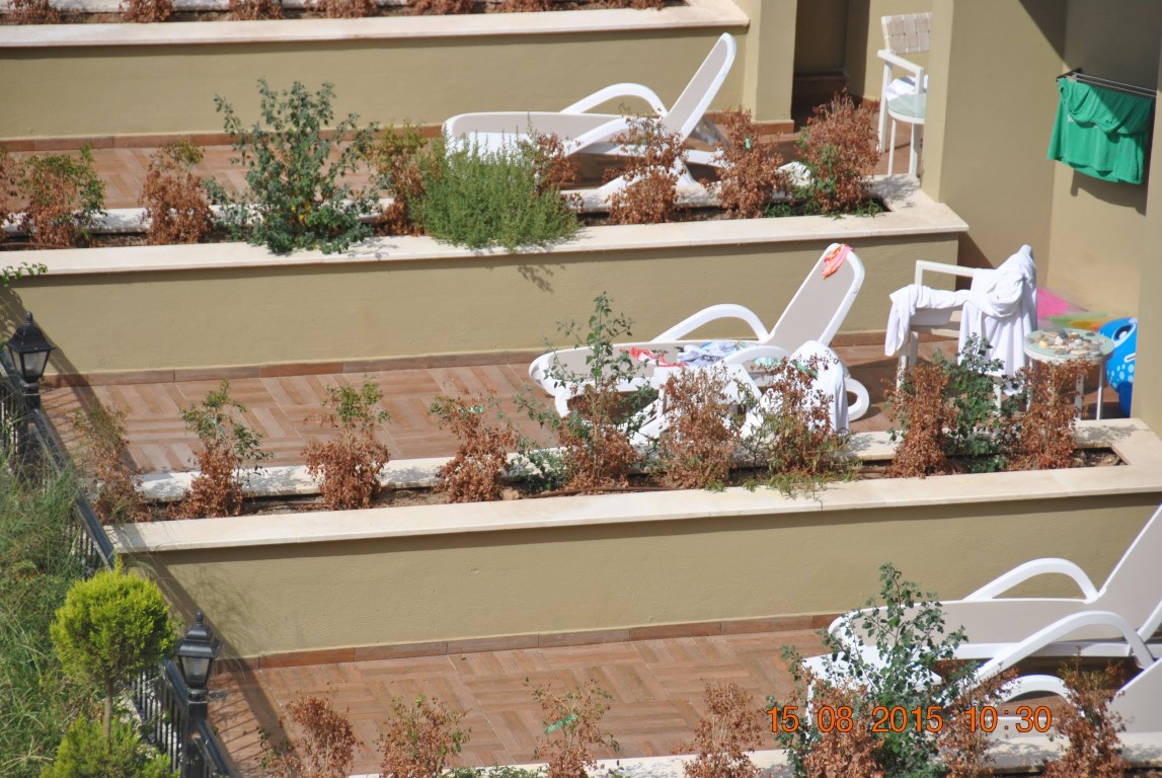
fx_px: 6545
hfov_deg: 10.1
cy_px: 389
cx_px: 581
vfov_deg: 6.8
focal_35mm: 202
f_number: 5.6
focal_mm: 135
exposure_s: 1/1600
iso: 200
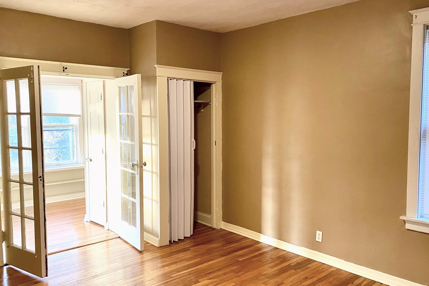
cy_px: 143
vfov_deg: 46.4
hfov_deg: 65.5
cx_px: 220
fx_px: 334
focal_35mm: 28
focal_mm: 4.25
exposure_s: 1/60
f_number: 1.8
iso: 160
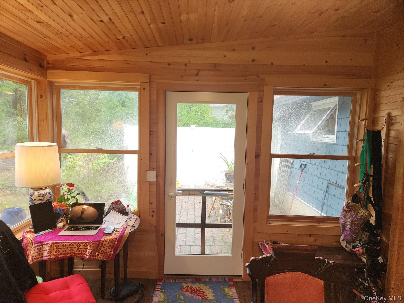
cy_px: 152
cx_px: 202
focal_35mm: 23
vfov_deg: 58.9
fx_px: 268
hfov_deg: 73.9
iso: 50
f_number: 1.8
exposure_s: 1/60
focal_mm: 5.4
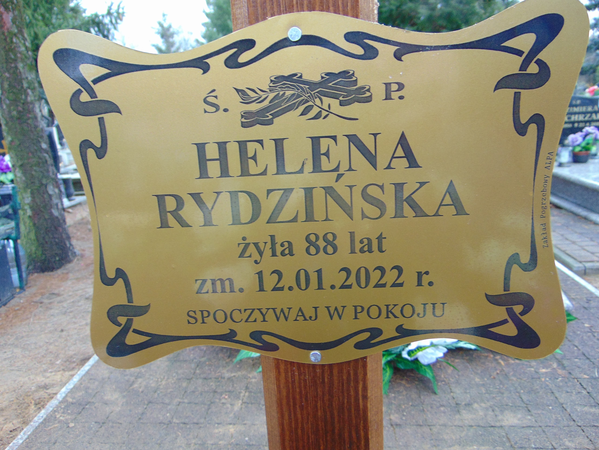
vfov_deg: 54.9
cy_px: 225
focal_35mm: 25
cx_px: 300
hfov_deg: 69.4
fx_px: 433
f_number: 3
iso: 100
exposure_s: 1/30
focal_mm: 4.5
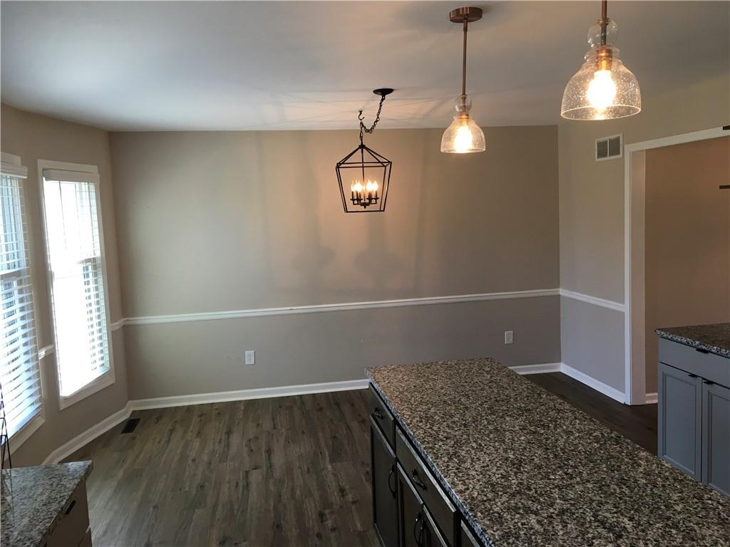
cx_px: 365
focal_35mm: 29
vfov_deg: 48.2
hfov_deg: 61.7
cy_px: 274
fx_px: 612
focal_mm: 4.15
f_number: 2.2
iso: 25
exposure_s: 1/30
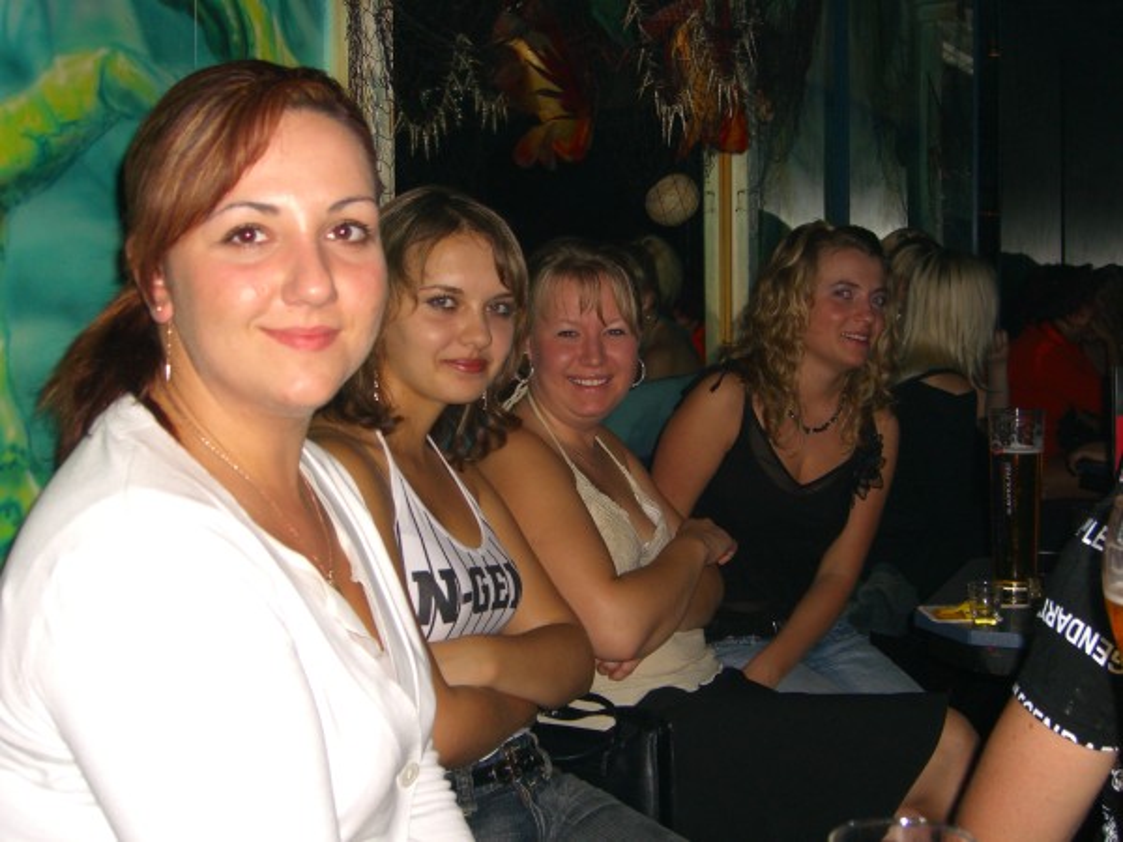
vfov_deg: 31.5
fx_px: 1492
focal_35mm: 46
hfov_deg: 41.2
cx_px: 562
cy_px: 421
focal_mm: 9.5
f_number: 3.1
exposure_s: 1/60
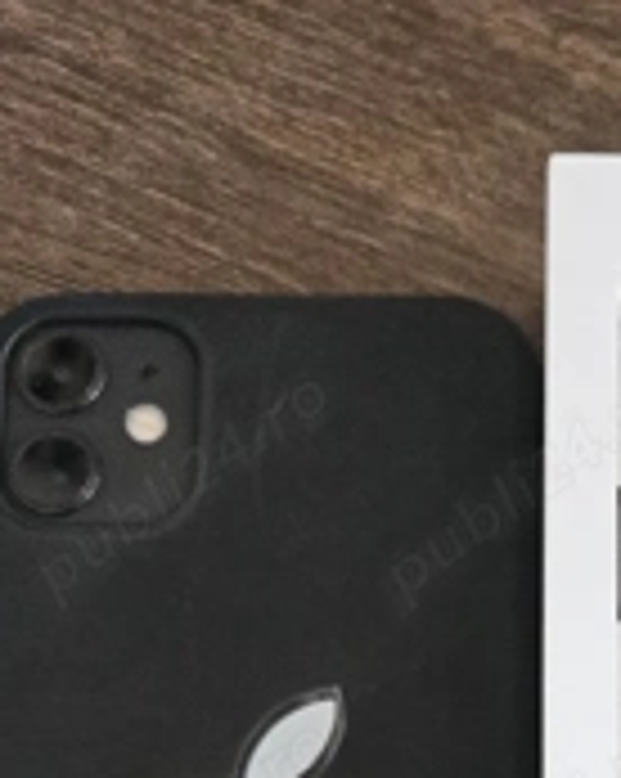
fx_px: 1197
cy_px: 890
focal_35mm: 52
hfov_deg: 27.4
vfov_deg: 31.3
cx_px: 621
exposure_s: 1/101
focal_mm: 5.4
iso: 640
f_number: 1.8
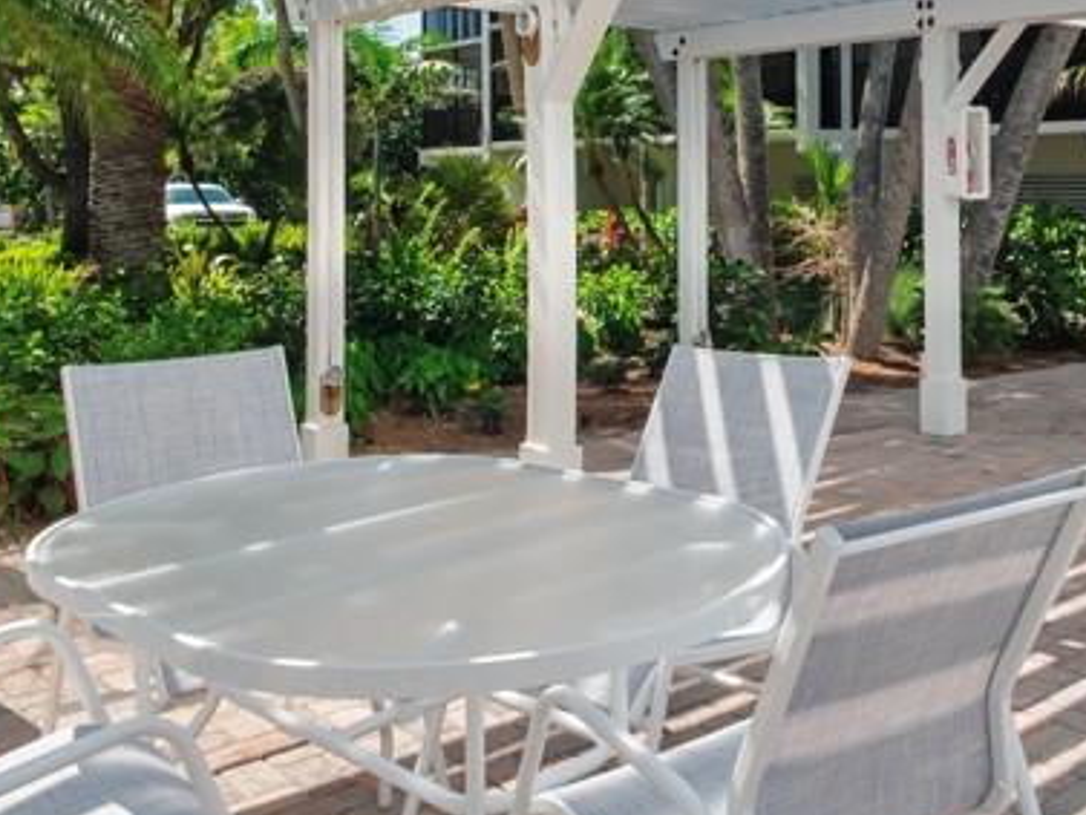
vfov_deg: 36.8
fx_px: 1193
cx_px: 792
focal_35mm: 38
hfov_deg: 47.4
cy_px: 204
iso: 200
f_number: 7.1
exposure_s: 1/640
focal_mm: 7
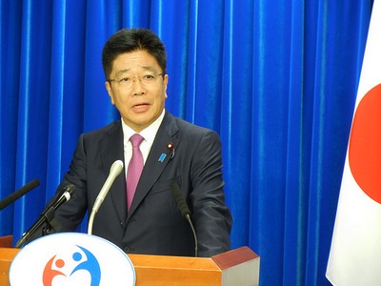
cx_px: 190
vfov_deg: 7.4
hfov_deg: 9.9
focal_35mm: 200
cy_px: 143
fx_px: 2201
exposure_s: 1/12.5
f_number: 4.7
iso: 400
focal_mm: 36
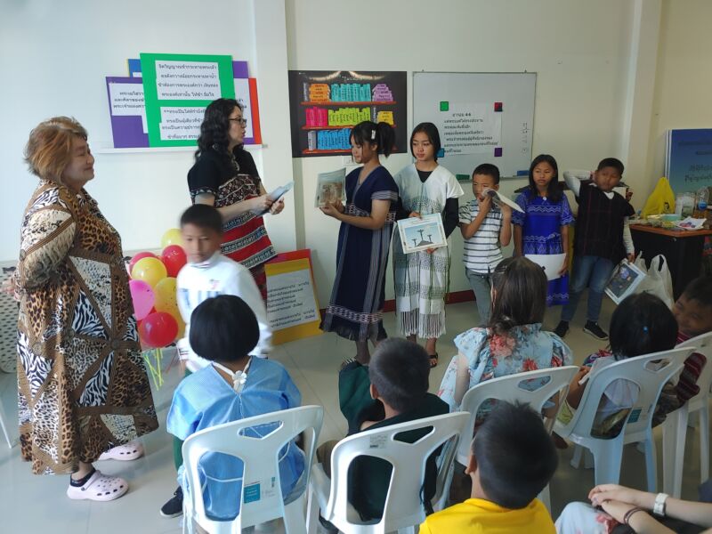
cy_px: 267
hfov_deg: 67.3
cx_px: 356
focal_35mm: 26
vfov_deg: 53.1
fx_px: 535
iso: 250
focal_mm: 4.36
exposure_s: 1/50
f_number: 1.8
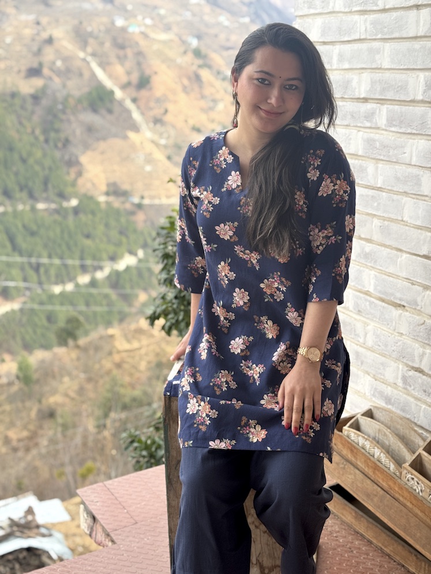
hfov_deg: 30.3
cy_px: 287
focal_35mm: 48
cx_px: 216
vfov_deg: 39.7
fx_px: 797
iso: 64
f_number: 1.78
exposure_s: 1/604
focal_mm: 6.76
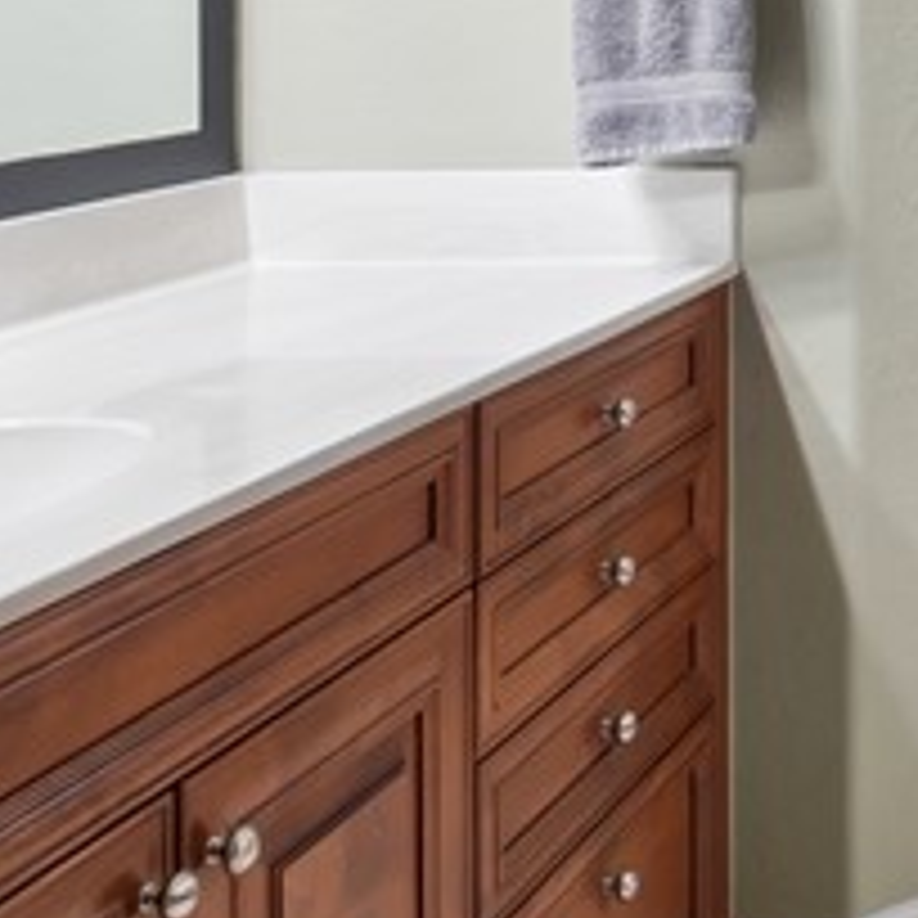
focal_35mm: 62
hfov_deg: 21.4
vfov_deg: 26.1
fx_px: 1860
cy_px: -27
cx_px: 1508
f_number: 7.1
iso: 200
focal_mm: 7
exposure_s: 1/3
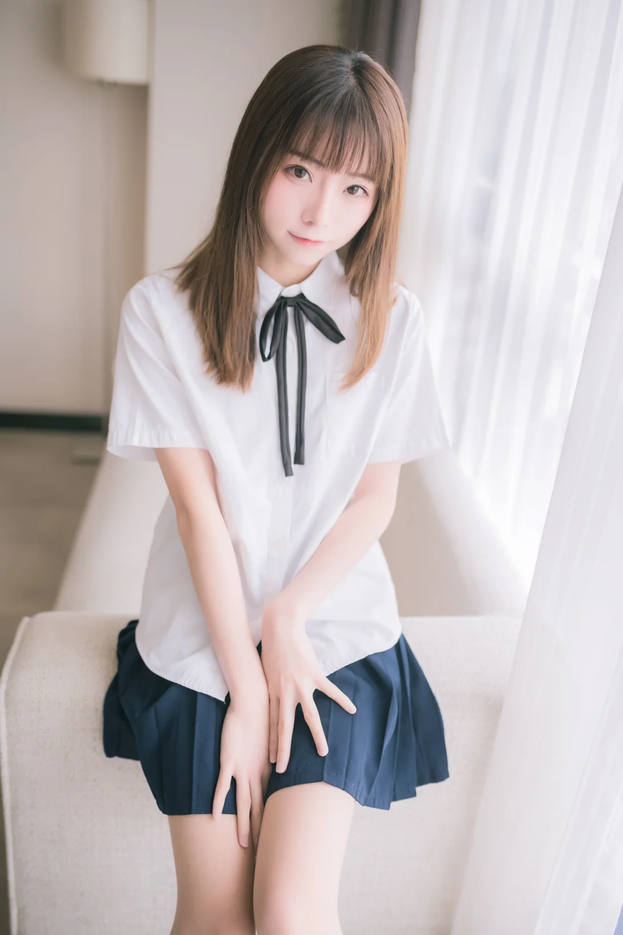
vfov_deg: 54.4
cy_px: 468
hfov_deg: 37.9
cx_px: 312
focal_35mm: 35
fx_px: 908
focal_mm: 35
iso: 640
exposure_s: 1/160
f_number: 1.8
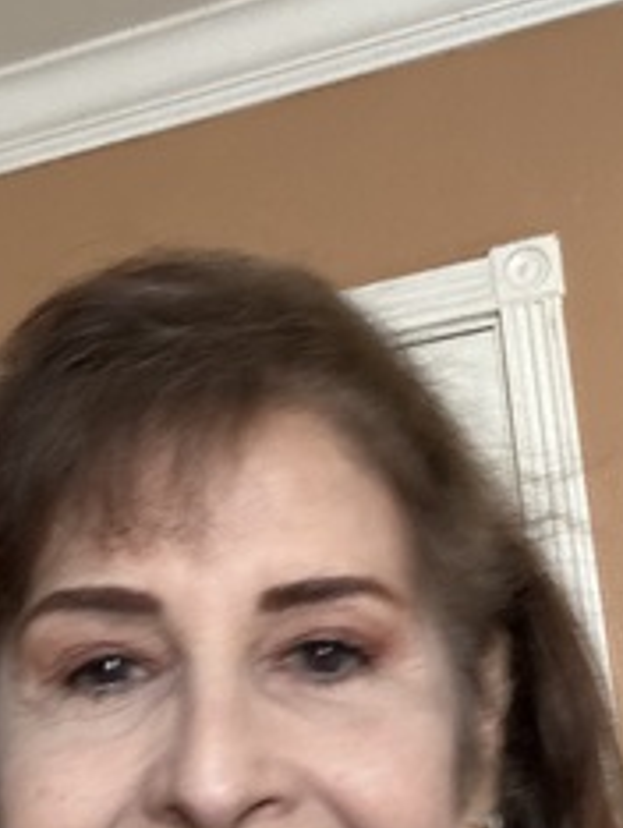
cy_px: 563
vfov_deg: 30.0
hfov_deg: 22.9
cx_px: 207
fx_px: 1533
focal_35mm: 64
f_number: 1.9
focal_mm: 2.69
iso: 400
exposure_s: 1/35
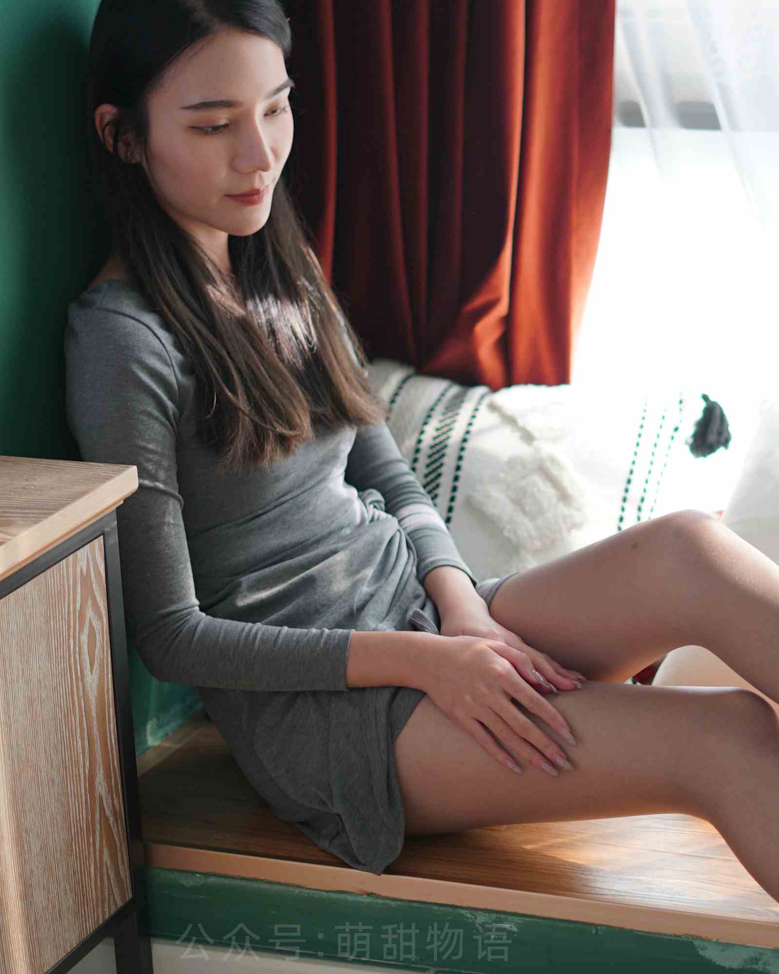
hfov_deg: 15.3
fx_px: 2882
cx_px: 637
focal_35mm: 100
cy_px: 552
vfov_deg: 19.2
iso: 200
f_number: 1.8
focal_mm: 50
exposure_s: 1/160
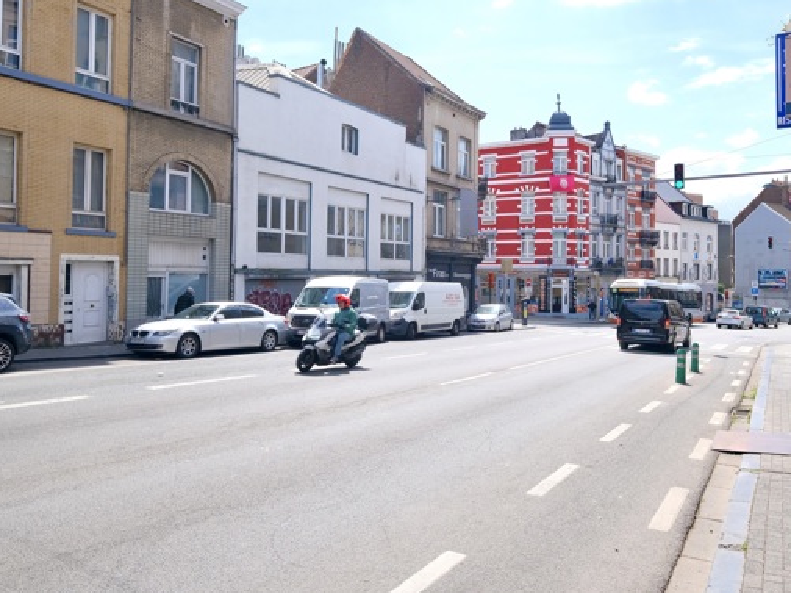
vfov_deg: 52.9
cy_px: 263
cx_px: 428
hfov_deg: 67.2
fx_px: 594
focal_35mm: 26
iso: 320
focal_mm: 12.6
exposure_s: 1/240
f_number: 7.1
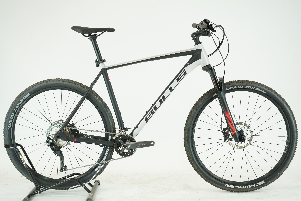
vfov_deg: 24.2
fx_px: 468
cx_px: 150
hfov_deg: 35.6
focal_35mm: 56
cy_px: 100
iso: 1600
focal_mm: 56
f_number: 5.6
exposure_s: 1/200
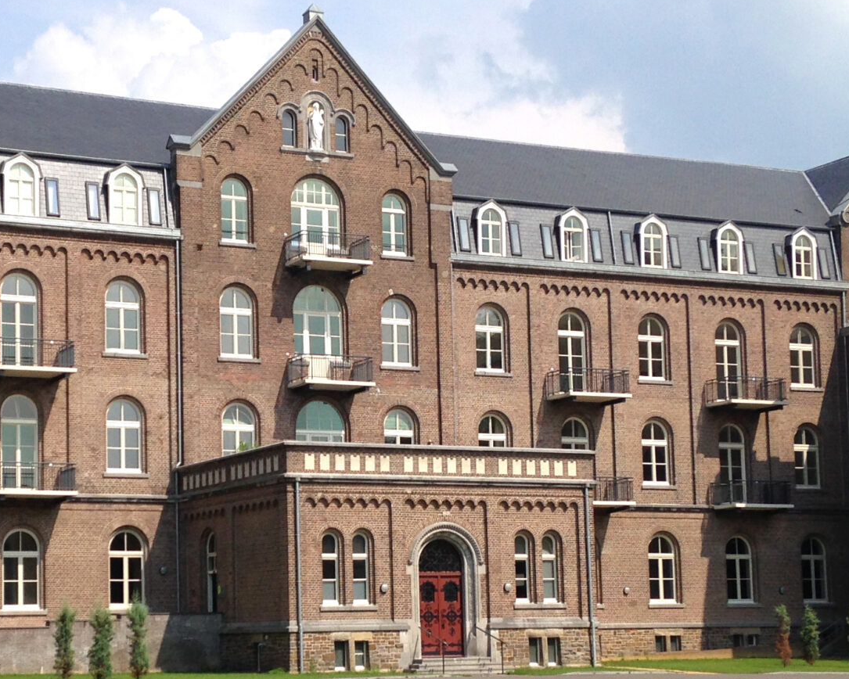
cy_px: 465
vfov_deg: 20.1
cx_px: 226
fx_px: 1910
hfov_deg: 24.8
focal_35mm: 76
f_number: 2.4
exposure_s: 1/1869
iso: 50
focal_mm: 4.12
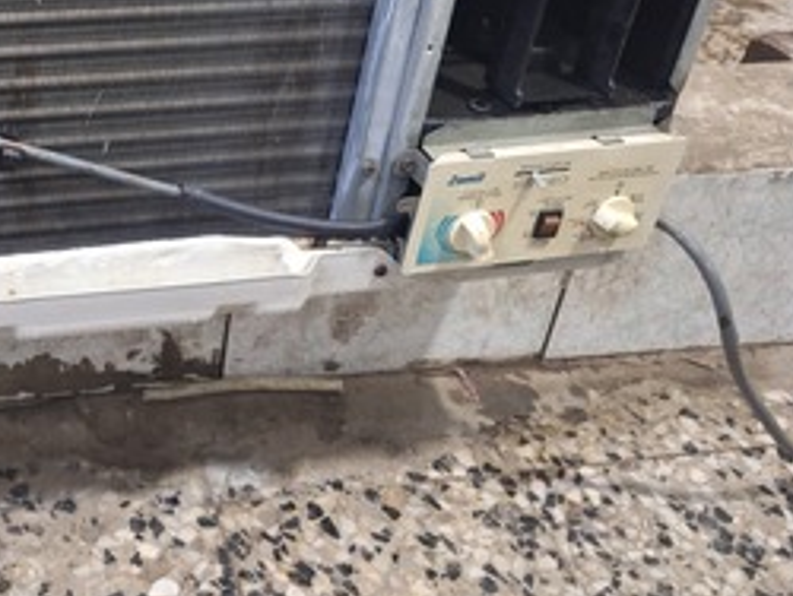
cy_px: 97
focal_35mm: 42
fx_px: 963
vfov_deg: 33.2
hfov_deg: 41.5
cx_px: 90
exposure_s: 1/25
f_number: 1.8
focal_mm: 5.54
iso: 400
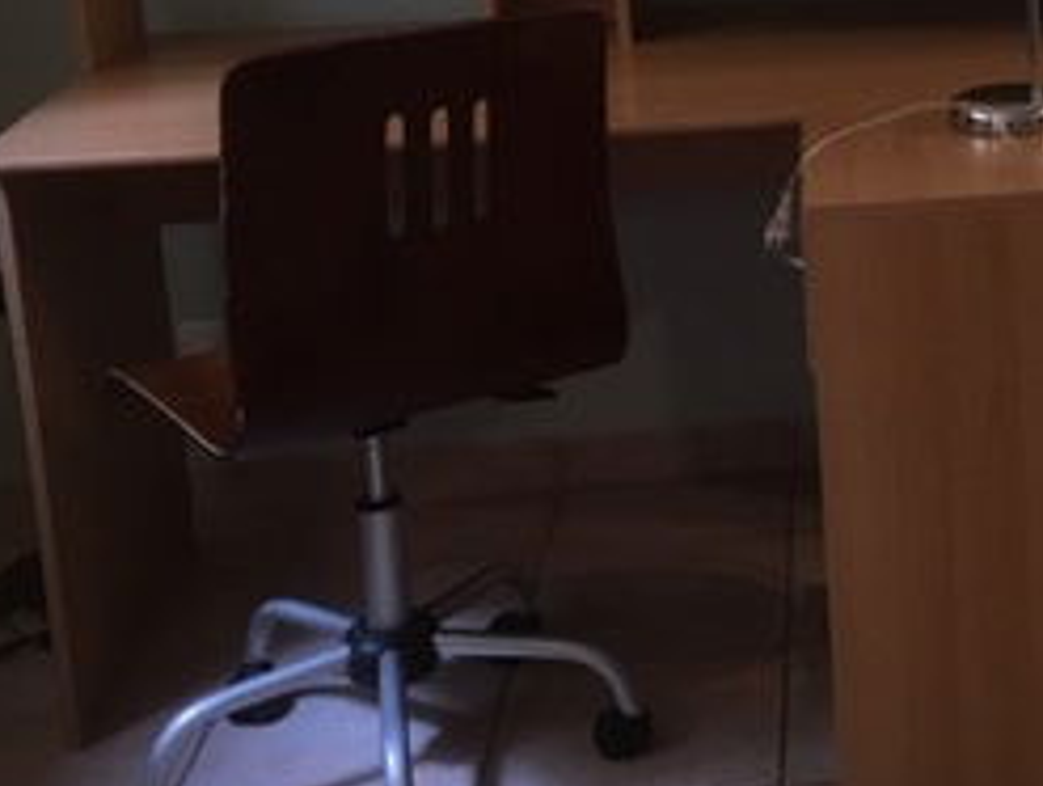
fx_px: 2263
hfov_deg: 24.3
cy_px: 55
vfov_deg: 19.3
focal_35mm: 75
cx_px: 1127
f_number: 2.2
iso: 125
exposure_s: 1/33
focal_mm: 4.15
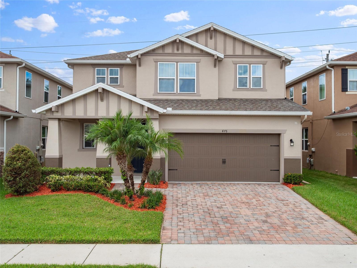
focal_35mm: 34
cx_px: 178
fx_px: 351
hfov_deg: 54.0
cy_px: 134
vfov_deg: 41.8
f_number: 8
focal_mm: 17
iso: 200
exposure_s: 1/400
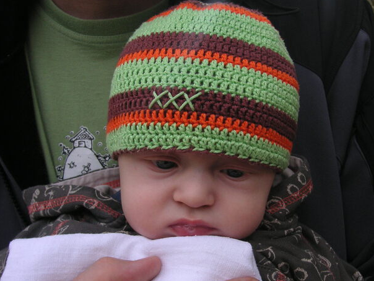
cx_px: 202
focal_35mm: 49
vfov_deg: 29.6
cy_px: 167
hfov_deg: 38.9
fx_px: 529
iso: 50
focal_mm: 6.1
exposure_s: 1/350
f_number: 2.8
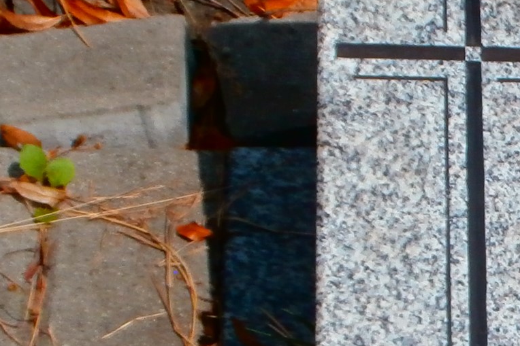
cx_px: 866
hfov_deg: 12.4
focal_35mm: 155
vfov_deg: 8.8
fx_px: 2238
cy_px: 296
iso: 100
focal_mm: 6.67
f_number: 3.9
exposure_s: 1/1600
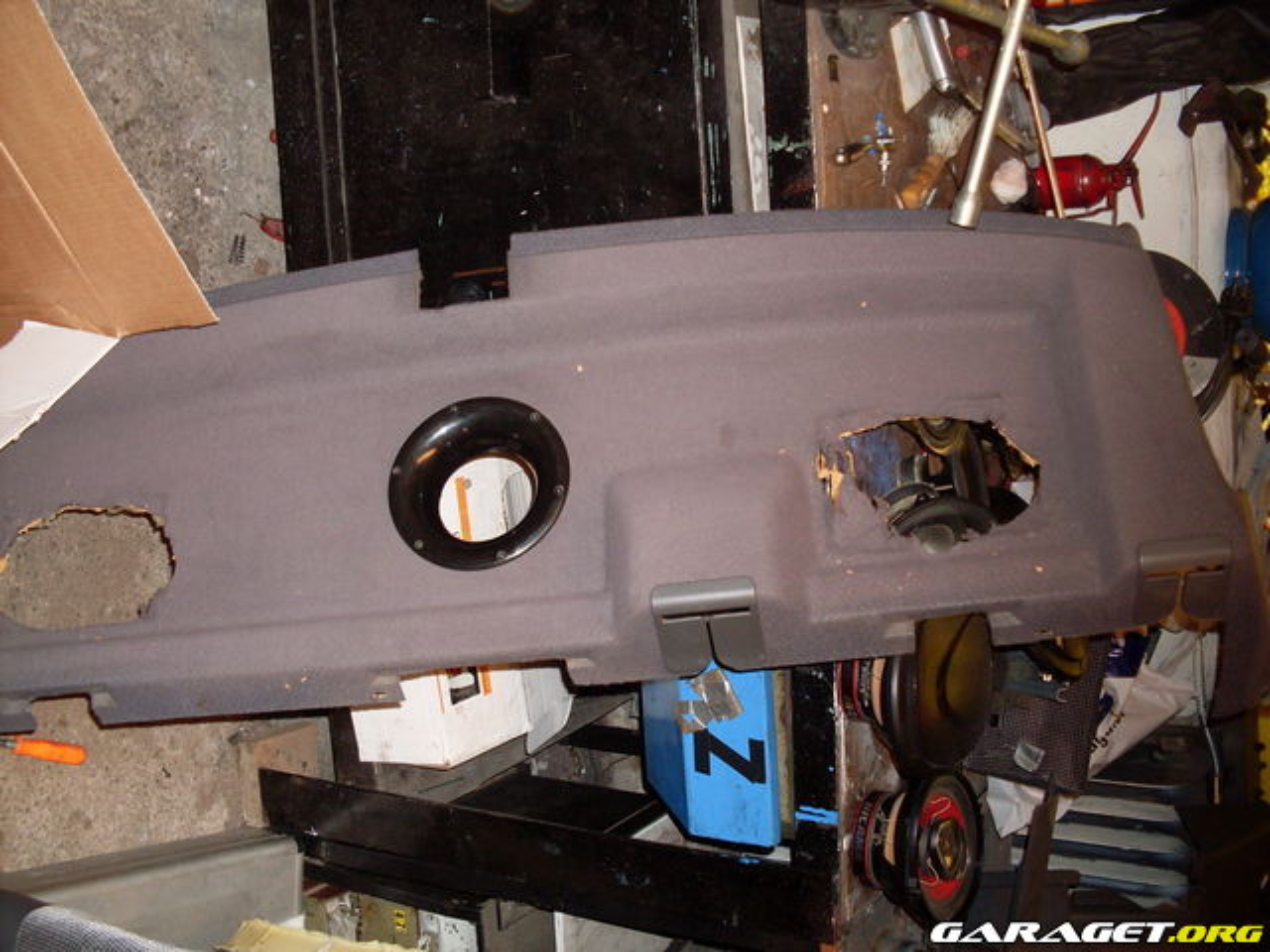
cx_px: 635
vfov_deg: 37.7
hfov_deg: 49.0
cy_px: 476
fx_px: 1394
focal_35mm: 38
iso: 120
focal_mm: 6.3
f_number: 2.8
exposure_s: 1/45
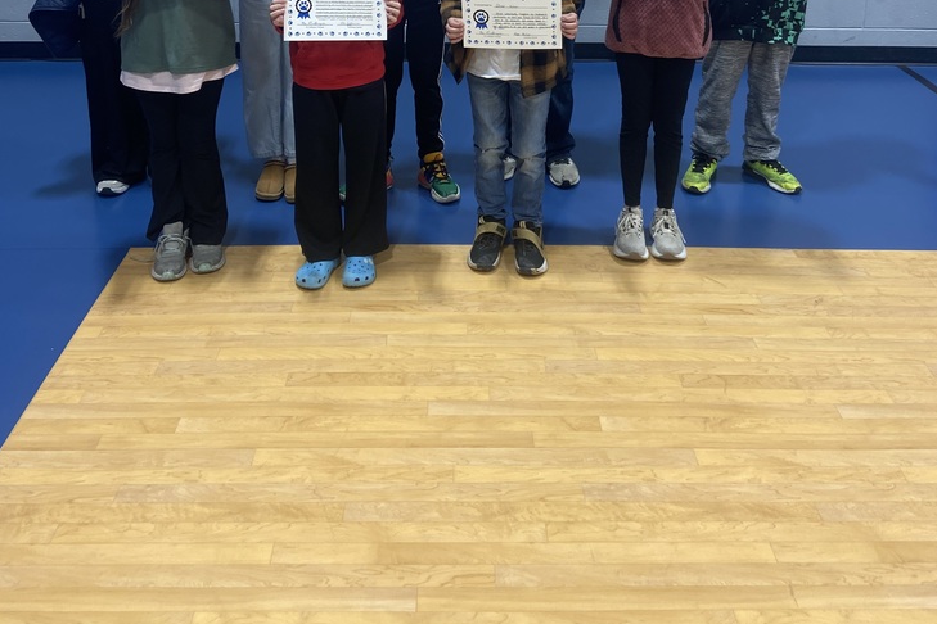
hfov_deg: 50.7
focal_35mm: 38
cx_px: 463
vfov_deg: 31.9
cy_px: -24
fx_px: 989
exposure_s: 1/60
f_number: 1.8
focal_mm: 4.25
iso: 64
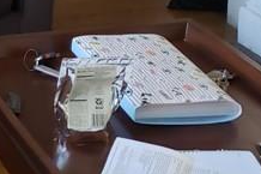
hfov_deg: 14.9
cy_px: -227
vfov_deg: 9.7
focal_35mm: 127
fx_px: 920
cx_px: -142
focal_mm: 4.3
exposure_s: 1/29
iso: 250
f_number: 1.5
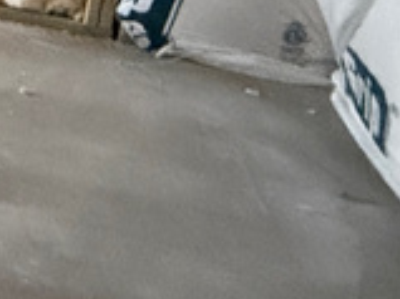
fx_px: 1039
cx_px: -558
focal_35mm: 90
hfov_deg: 14.4
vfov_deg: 14.4
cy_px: -241
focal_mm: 2.22
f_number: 2.2
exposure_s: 1/15
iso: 3200
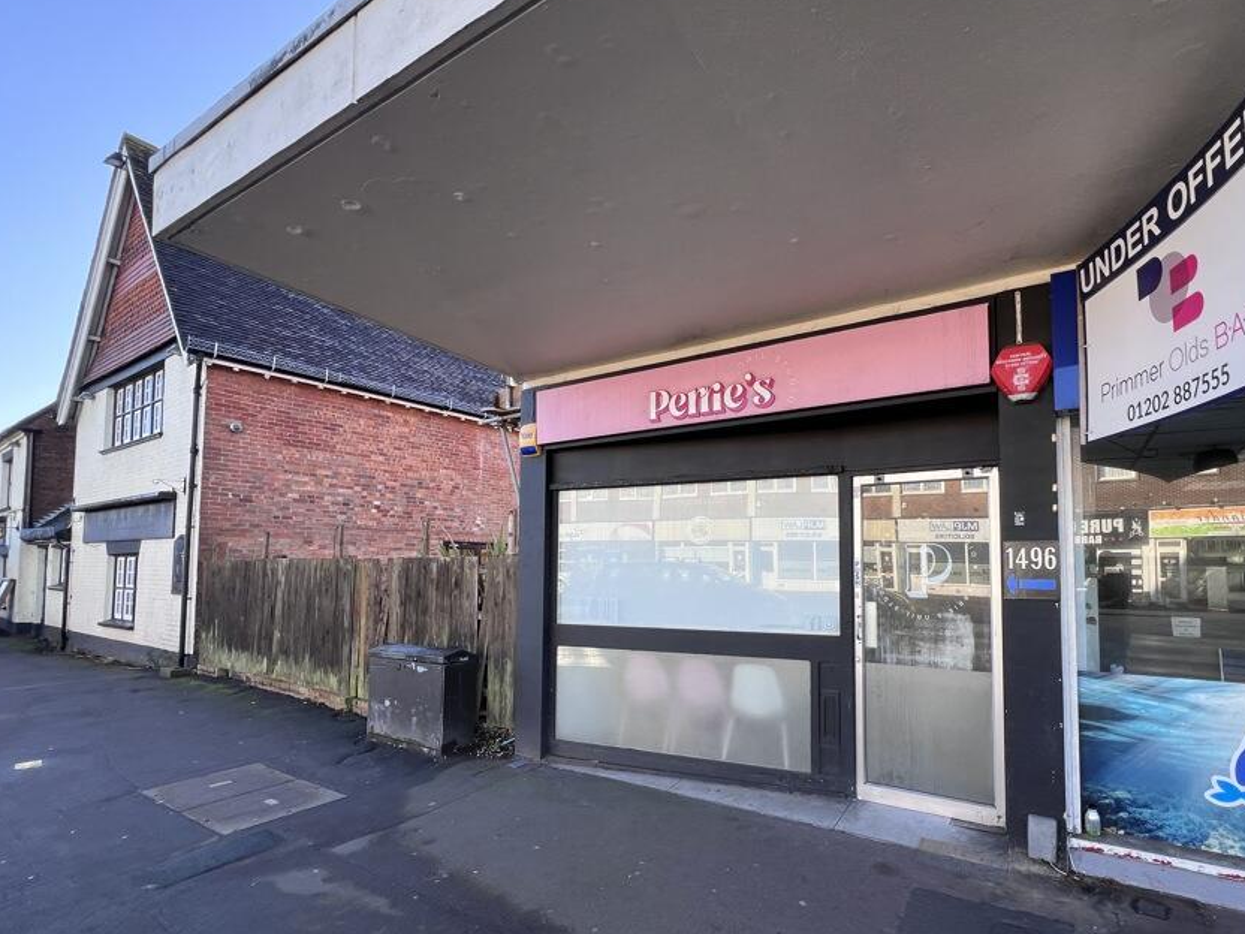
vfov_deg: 77.7
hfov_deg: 93.6
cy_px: 528
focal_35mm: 16
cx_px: 727
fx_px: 575
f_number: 1.8
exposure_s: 1/200
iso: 32
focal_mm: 1.57
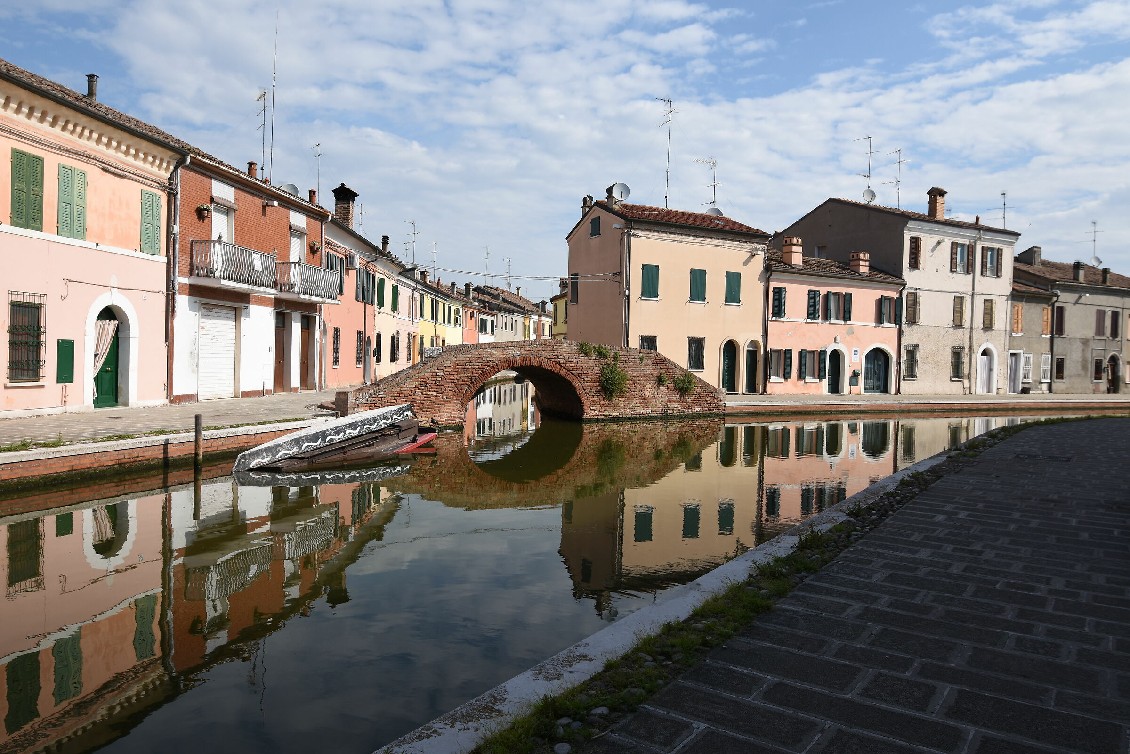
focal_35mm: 24
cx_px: 565
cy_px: 377
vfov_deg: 53.1
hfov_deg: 73.7
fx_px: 753
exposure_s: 1/800
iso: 100
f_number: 5
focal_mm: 16
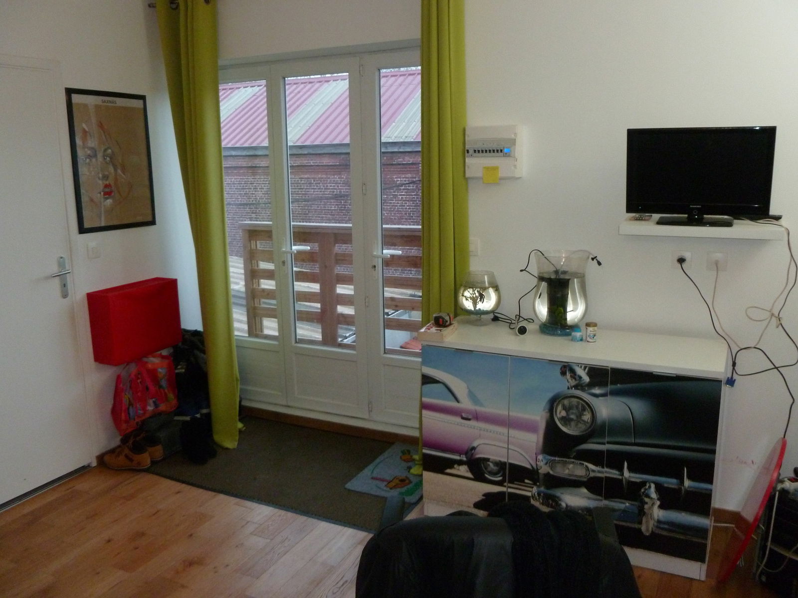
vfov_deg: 49.7
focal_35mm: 28
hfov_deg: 63.4
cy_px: 299
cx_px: 399
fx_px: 645
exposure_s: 1/30
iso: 400
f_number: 3.3
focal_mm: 5
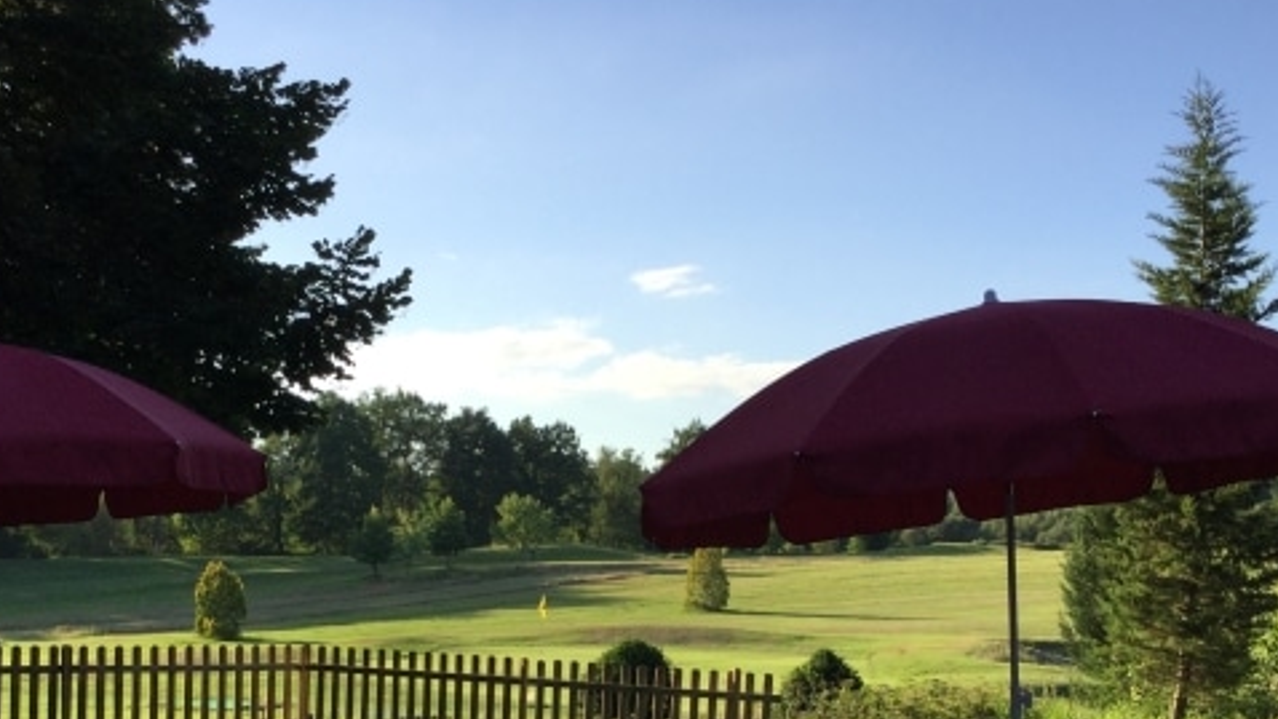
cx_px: 535
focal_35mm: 53
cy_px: 627
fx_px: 1796
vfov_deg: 22.2
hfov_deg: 39.1
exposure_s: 1/627
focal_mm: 3.3
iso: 25
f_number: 2.4
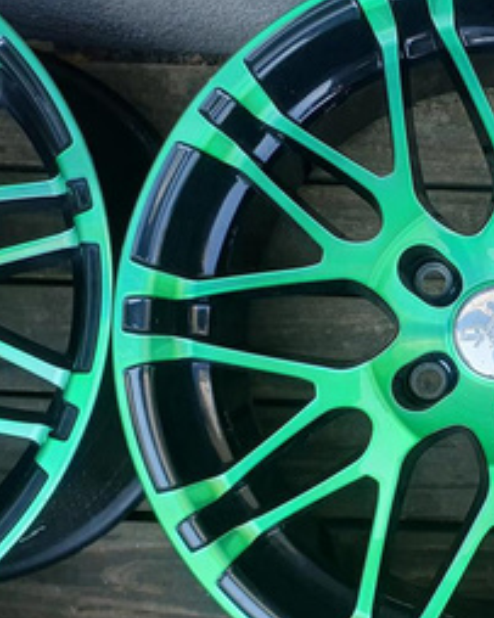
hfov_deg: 31.0
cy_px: 336
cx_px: 492
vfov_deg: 41.1
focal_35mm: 45
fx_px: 823
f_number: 2.4
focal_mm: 4.32
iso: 50
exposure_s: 1/261
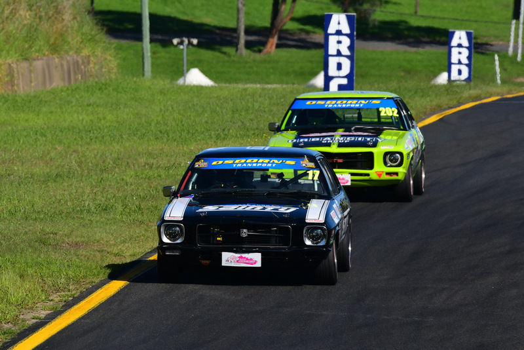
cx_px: 262
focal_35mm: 630
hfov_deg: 3.3
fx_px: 9173
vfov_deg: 2.2
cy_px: 175
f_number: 13
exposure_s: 1/640
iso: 400
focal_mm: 420
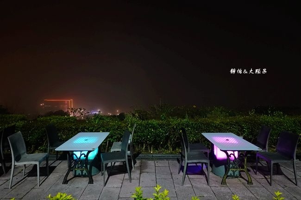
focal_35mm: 24
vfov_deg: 53.1
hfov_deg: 73.8
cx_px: 150
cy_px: 100
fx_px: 201
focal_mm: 9
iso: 800
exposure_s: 1/10
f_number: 2.8
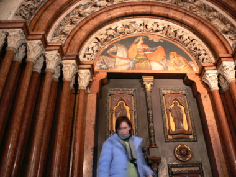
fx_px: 239
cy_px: 88
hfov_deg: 52.6
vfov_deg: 40.7
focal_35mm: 35
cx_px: 118
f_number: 2.8
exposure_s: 1/5
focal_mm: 7.4
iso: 200
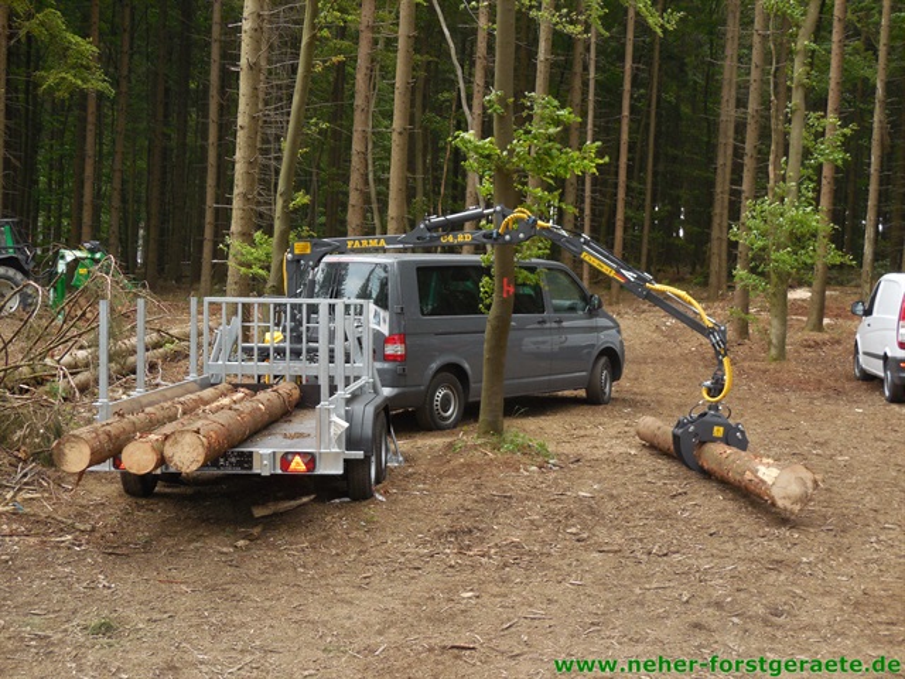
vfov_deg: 27.5
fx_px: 1386
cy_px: 340
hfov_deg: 36.2
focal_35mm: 53
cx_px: 452
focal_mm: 9.4
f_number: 4
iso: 220
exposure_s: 1/60
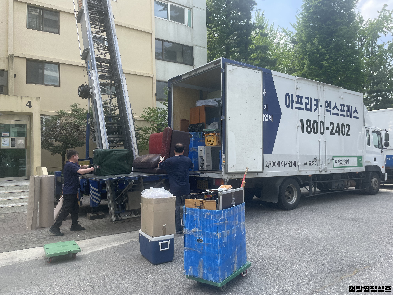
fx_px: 295
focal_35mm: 26
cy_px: 148
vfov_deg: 53.1
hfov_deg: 67.3
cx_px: 196
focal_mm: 4.2
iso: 32
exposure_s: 1/997
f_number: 1.6
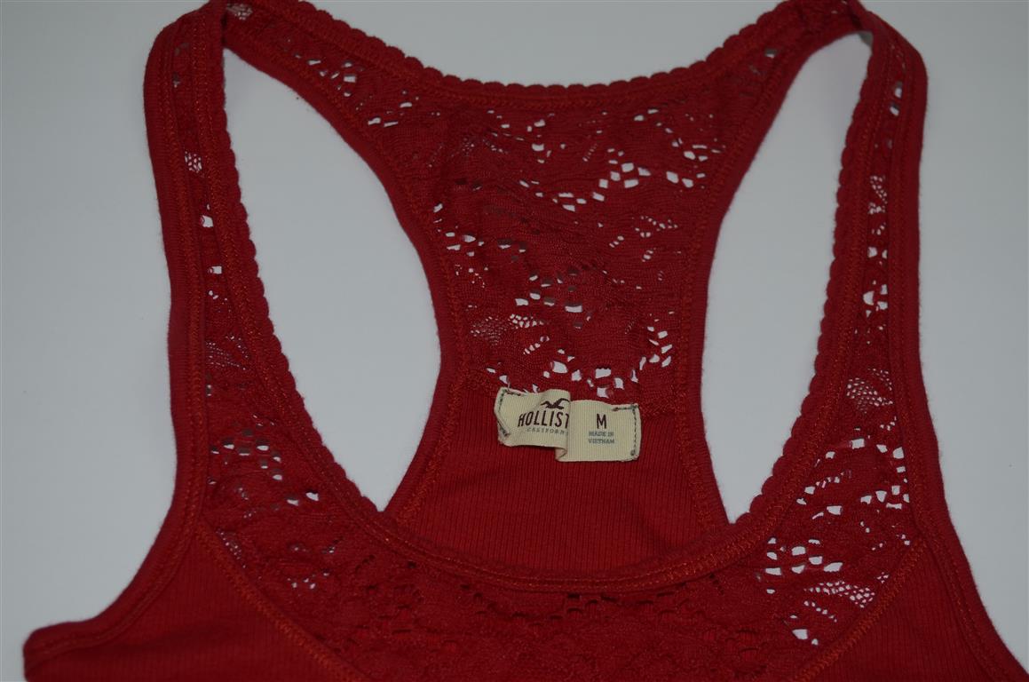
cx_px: 514
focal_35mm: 54
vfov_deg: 25.0
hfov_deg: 36.9
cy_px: 341
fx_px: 1541
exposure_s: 1/60
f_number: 5
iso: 100
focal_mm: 36
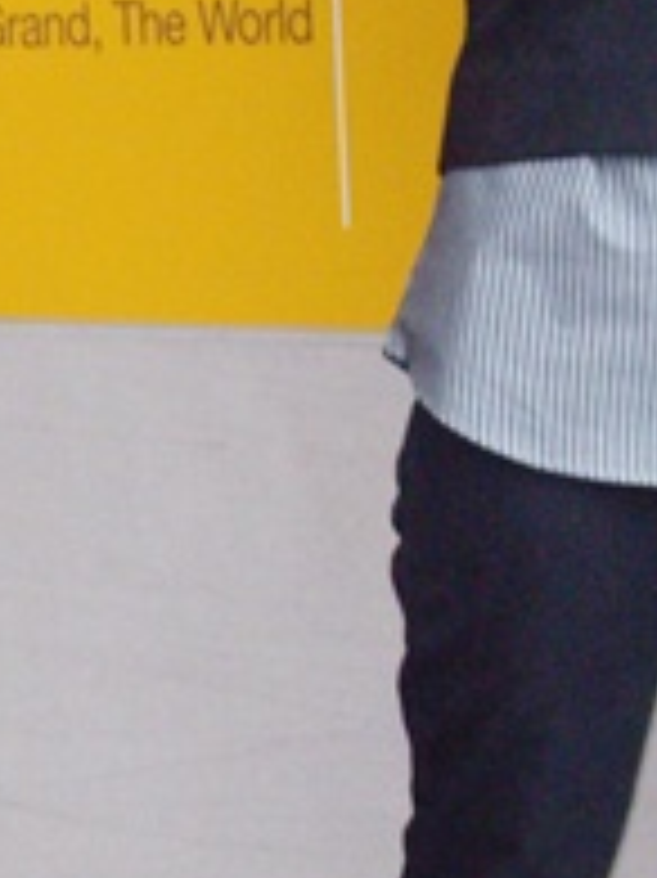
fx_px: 6764
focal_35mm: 267
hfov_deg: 5.5
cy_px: 657
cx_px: -72
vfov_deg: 7.4
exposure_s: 1/80
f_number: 3.8
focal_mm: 13.7
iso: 400
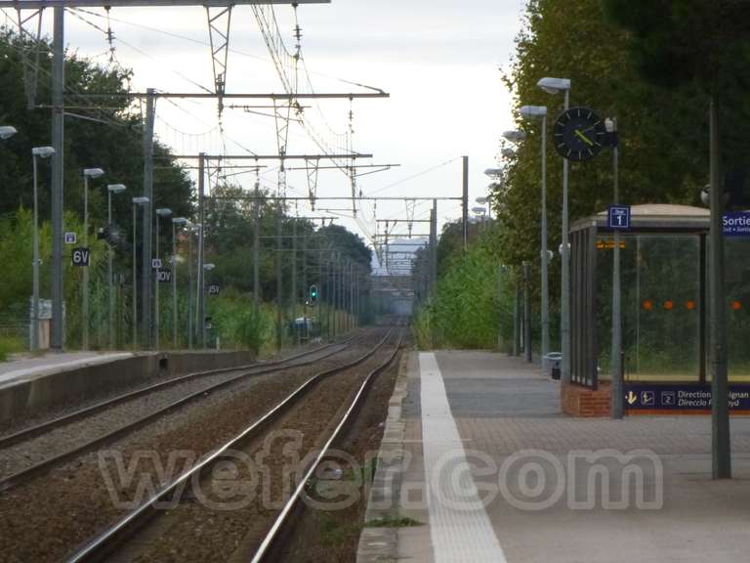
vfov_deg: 4.7
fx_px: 6847
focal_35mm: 316
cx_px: 375
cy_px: 282
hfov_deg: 6.3
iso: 400
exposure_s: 1/60
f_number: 5.9
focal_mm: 45
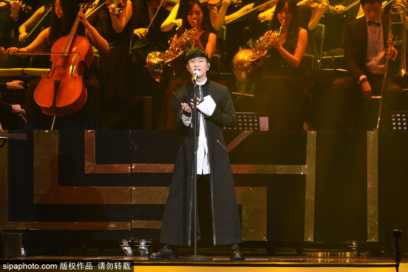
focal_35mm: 615
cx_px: 204
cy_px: 136
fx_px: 6971
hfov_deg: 3.4
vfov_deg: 2.2
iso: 3200
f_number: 5.6
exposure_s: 1/125
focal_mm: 410
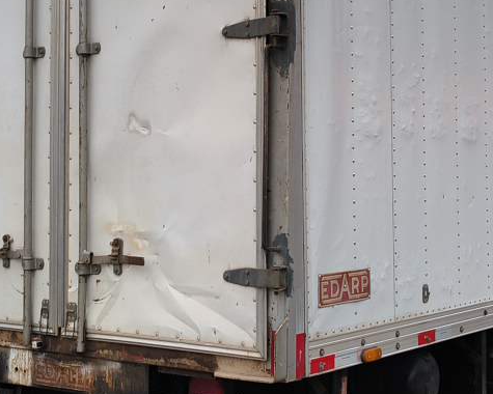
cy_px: 121
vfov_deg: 21.4
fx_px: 1036
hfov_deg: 26.7
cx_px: 294
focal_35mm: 71
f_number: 1.8
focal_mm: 5.56
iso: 100
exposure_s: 1/542
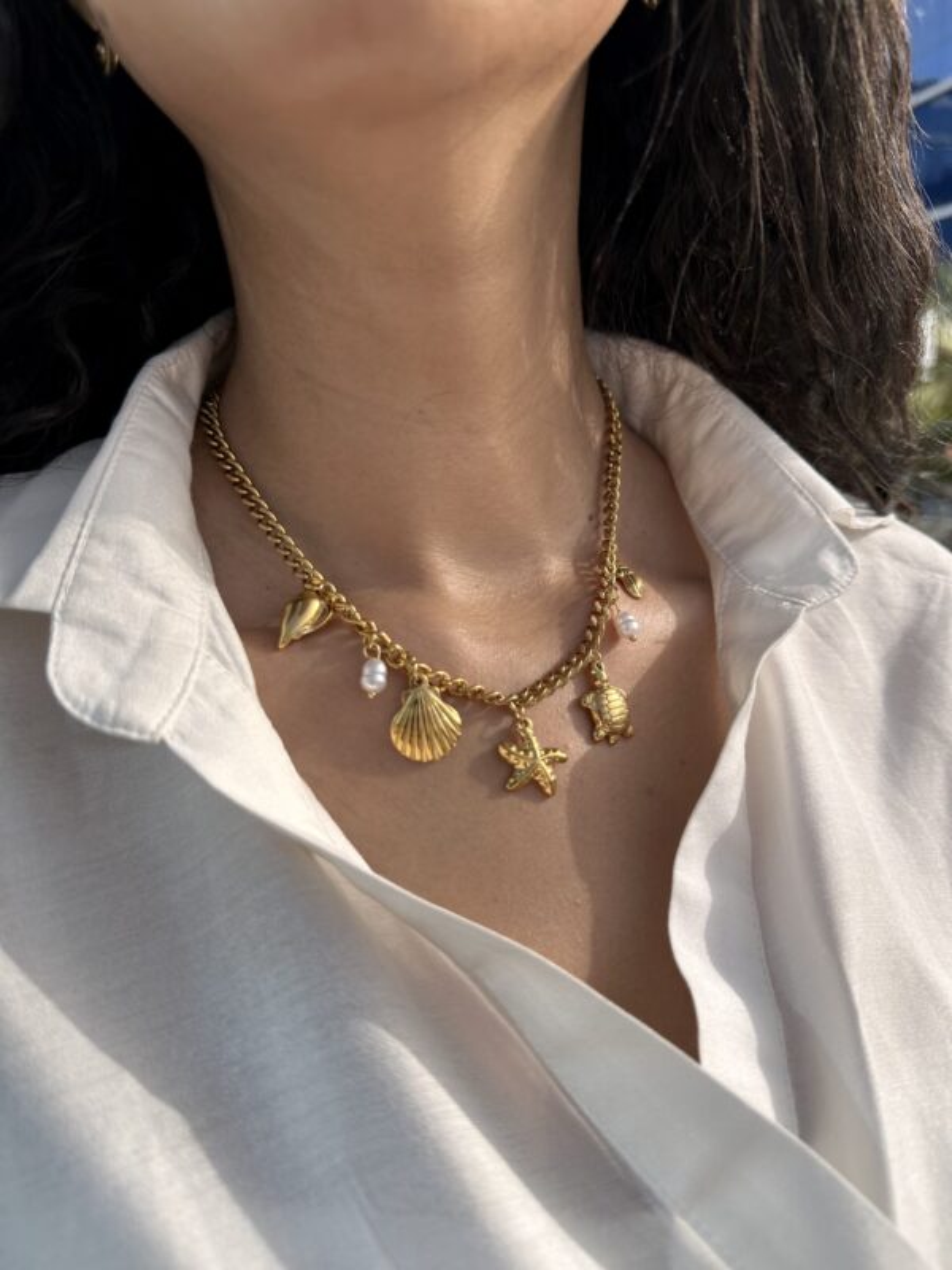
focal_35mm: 24
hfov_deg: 56.8
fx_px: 880
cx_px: 476
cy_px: 635
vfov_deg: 71.6
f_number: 1.78
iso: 80
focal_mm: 6.86
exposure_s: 1/4348
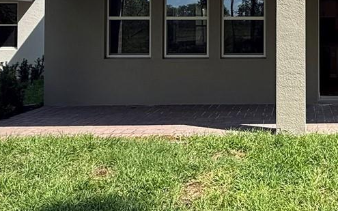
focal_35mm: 48
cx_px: 318
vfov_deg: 26.0
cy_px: 20
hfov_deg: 38.3
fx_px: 442
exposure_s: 1/970
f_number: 2.2
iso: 50
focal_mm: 2.22
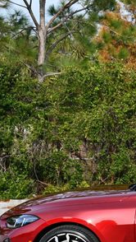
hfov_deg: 7.7
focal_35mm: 155
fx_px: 991
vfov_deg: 13.8
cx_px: 229
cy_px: 163
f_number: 8
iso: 200
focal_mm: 34
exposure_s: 1/250
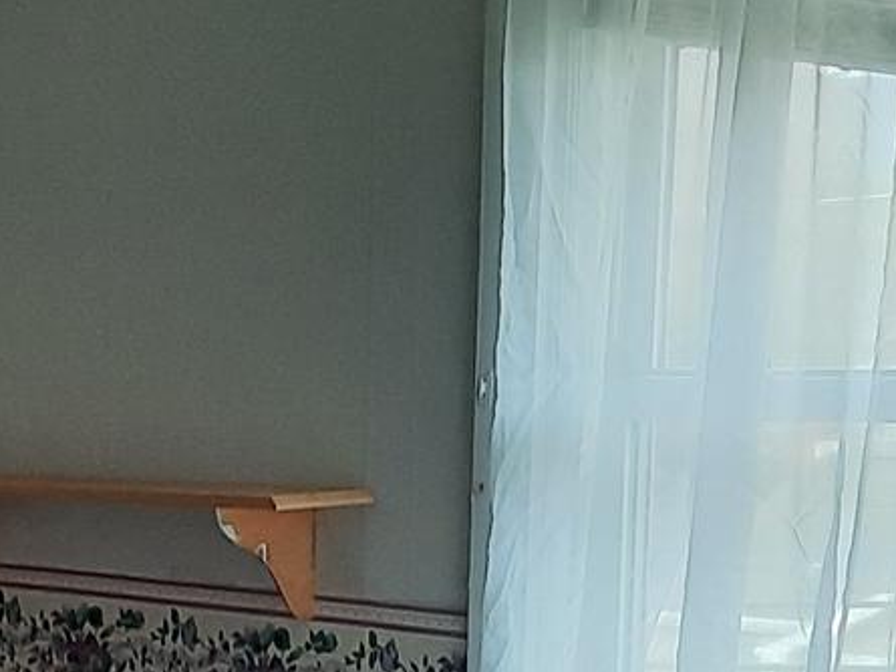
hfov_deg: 16.7
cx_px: -48
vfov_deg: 12.3
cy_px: 964
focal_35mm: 115
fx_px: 2977
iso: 125
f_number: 2
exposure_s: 1/60
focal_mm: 4.6
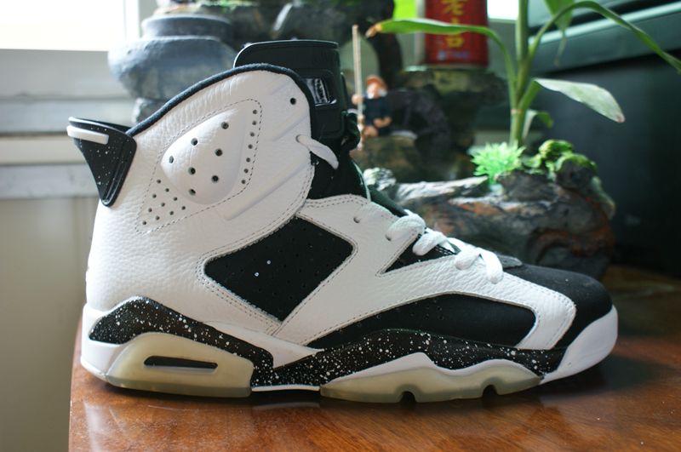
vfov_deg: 34.1
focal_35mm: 39
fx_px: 737
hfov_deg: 49.6
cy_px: 226
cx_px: 340
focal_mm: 26
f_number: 4.5
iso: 250
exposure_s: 1/50
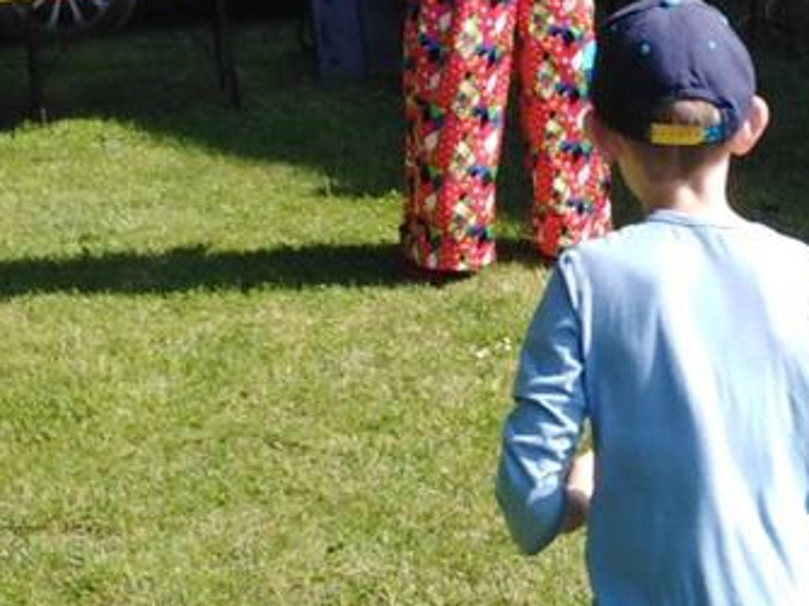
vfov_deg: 14.2
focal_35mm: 104
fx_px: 2430
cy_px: 142
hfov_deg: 18.5
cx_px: 758
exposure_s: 1/565
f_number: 2.2
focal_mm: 3.46
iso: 100
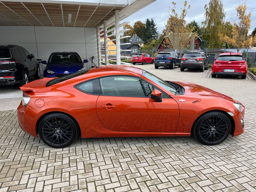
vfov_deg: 53.1
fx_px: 192
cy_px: 96
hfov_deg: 67.3
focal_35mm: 26
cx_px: 128
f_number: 1.6
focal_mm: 5.1
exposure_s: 1/631
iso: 50
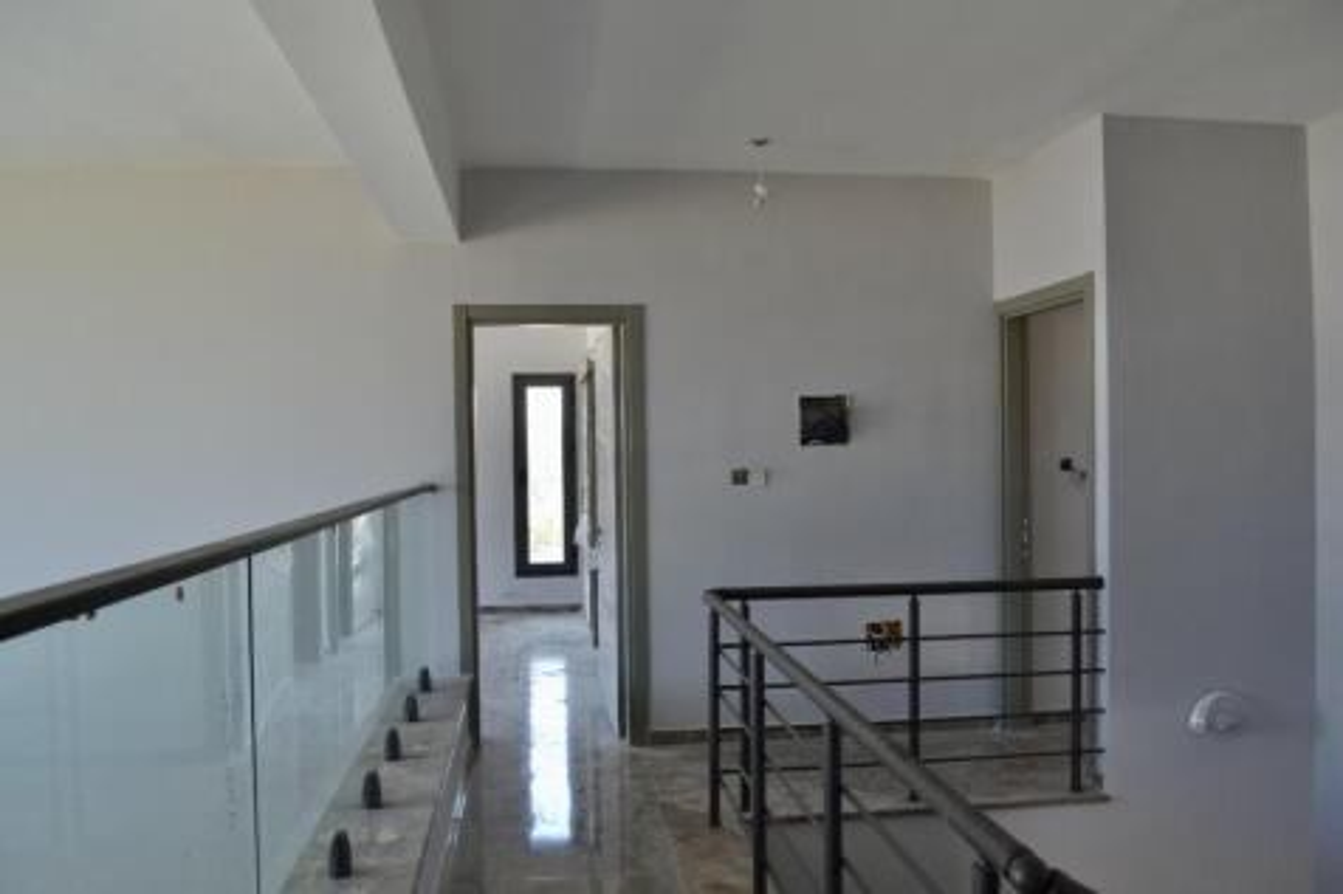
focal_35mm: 27
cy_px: 447
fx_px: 1007
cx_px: 672
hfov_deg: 67.4
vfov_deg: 47.9
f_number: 5
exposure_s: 1/100
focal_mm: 18
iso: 400
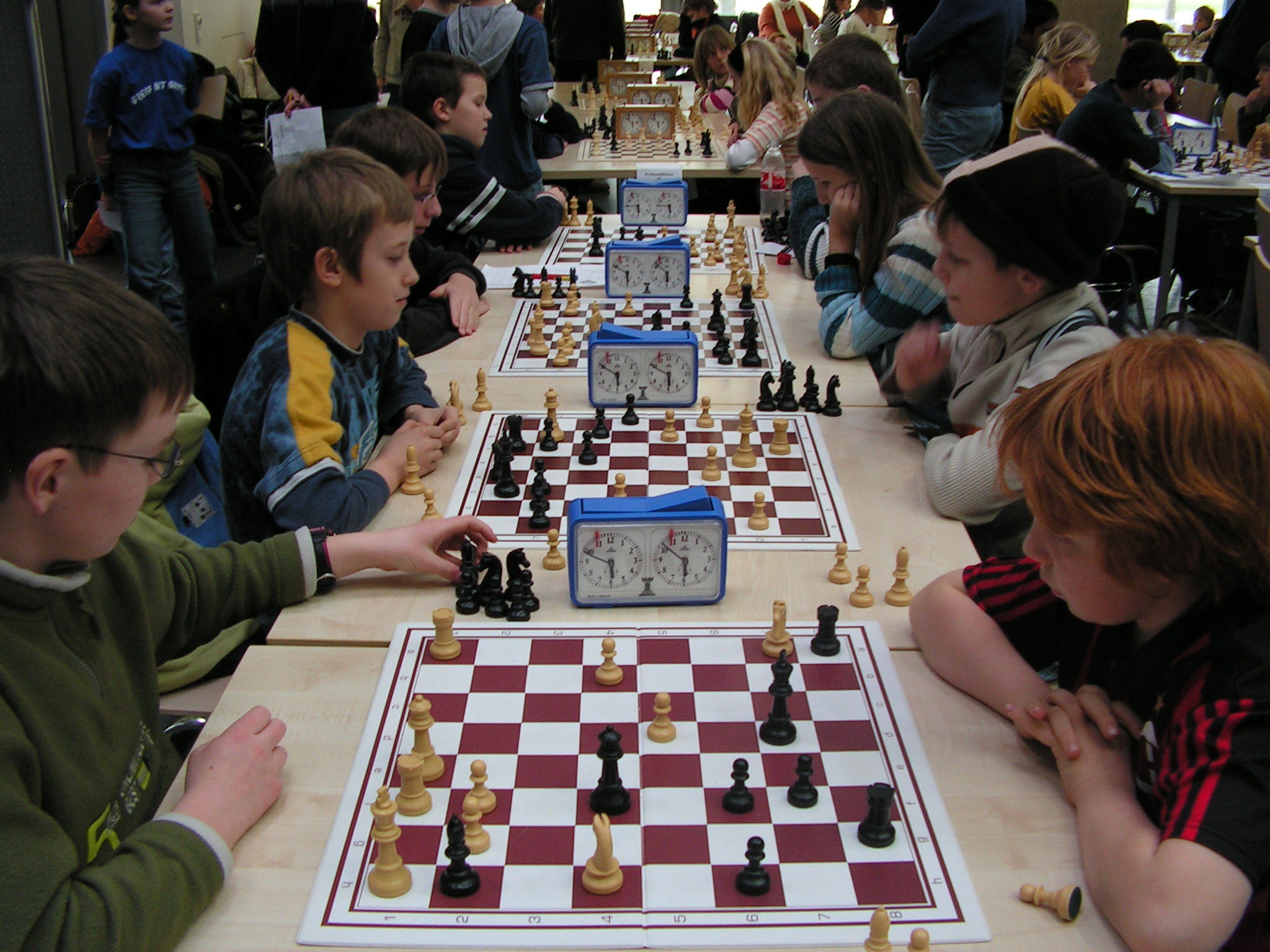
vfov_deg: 39.7
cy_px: 476
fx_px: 1321
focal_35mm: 36
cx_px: 635
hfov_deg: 51.4
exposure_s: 1/40
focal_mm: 6
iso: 100
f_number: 3.2
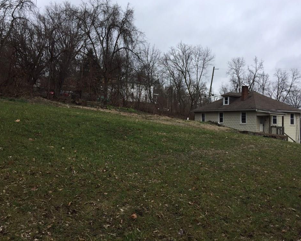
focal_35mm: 31
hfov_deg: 57.2
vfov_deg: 47.1
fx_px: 276
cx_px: 158
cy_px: 119
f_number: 2.2
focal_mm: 4.15
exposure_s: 1/898
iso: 32
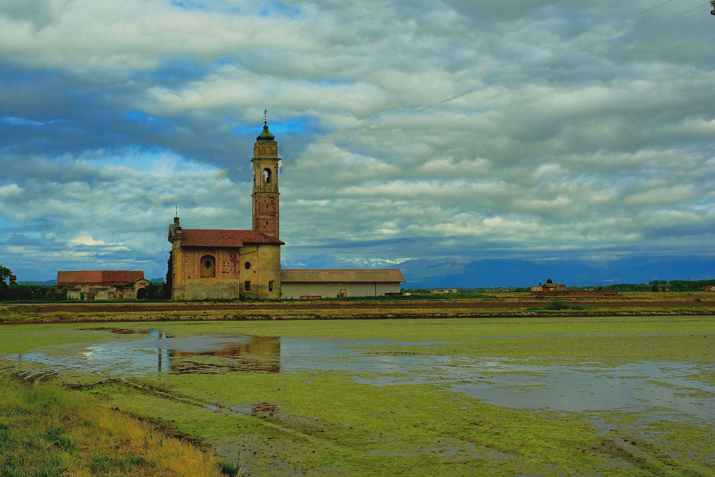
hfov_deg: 41.9
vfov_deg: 28.6
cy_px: 238
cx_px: 358
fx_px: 933
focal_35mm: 47
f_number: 11
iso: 200
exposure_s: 1/125
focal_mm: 31.1
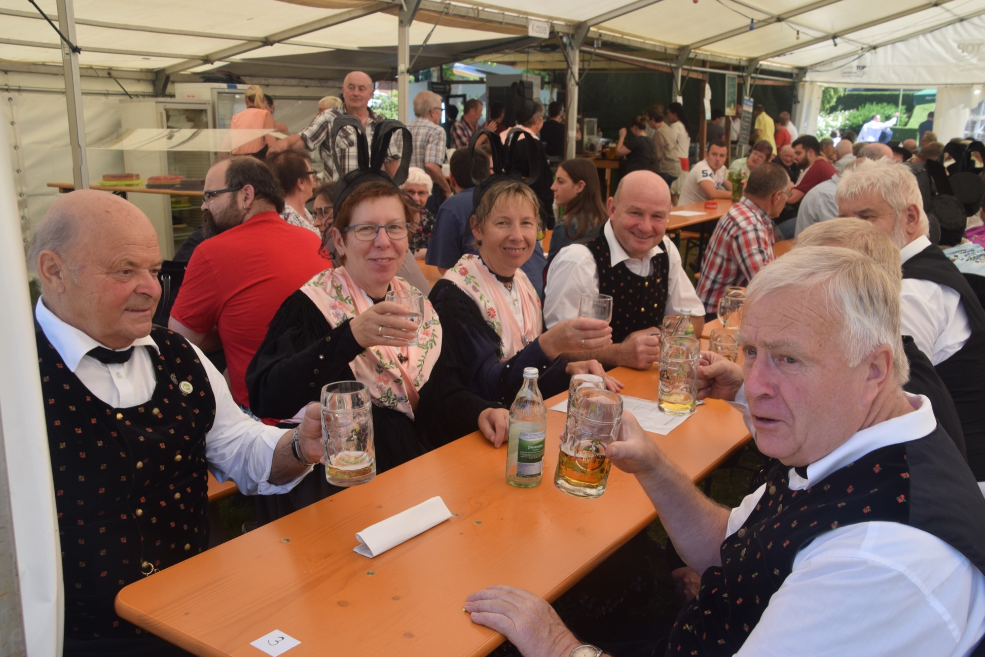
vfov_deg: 37.3
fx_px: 972
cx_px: 501
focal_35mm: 36
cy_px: 332
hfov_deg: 53.8
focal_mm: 23
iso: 400
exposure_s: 1/250
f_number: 8
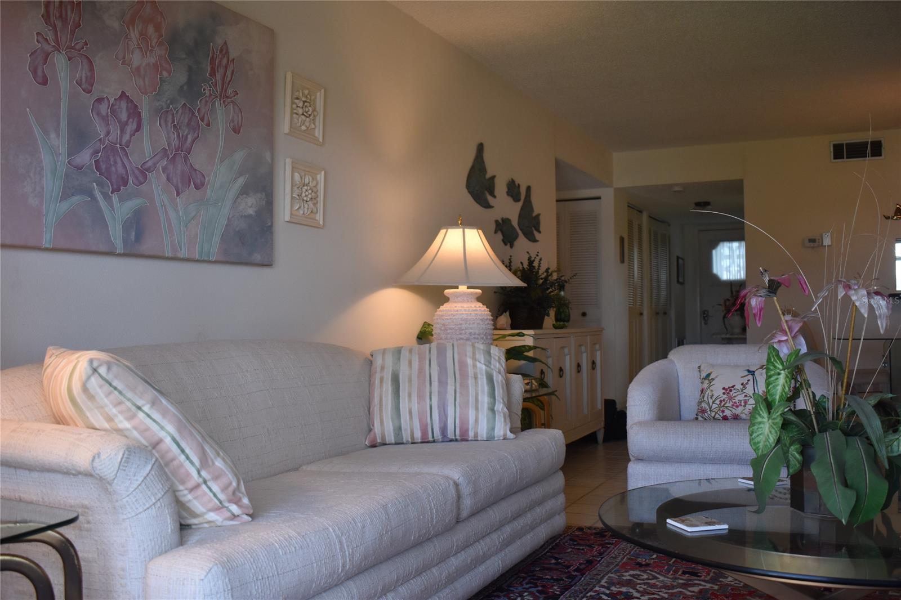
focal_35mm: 34
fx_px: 863
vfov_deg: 38.3
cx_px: 450
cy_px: 300
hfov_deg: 55.1
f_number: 3.8
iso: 800
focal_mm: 23
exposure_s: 1/200
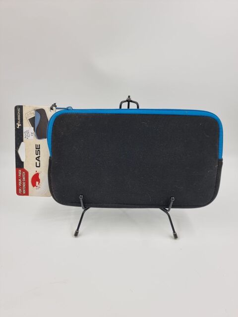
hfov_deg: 56.8
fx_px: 220
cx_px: 119
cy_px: 158
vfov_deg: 71.6
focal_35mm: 24
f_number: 1.8
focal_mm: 6.7
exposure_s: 1/120
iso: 50
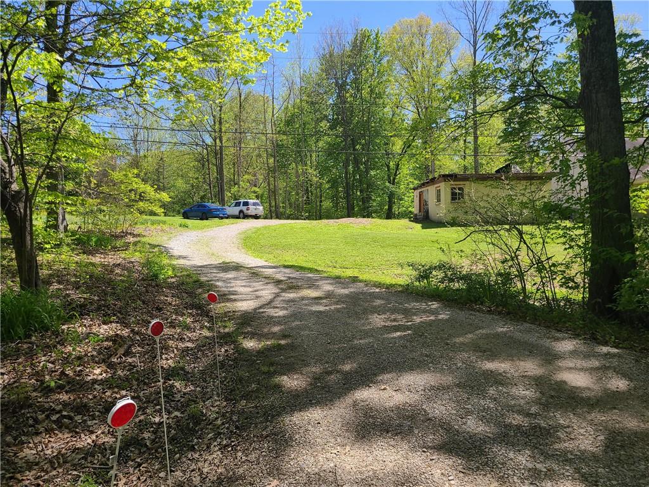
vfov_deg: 53.1
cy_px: 244
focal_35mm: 26
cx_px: 324
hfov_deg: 67.3
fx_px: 487
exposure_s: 1/1141
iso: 40
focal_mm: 5.4
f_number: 1.8
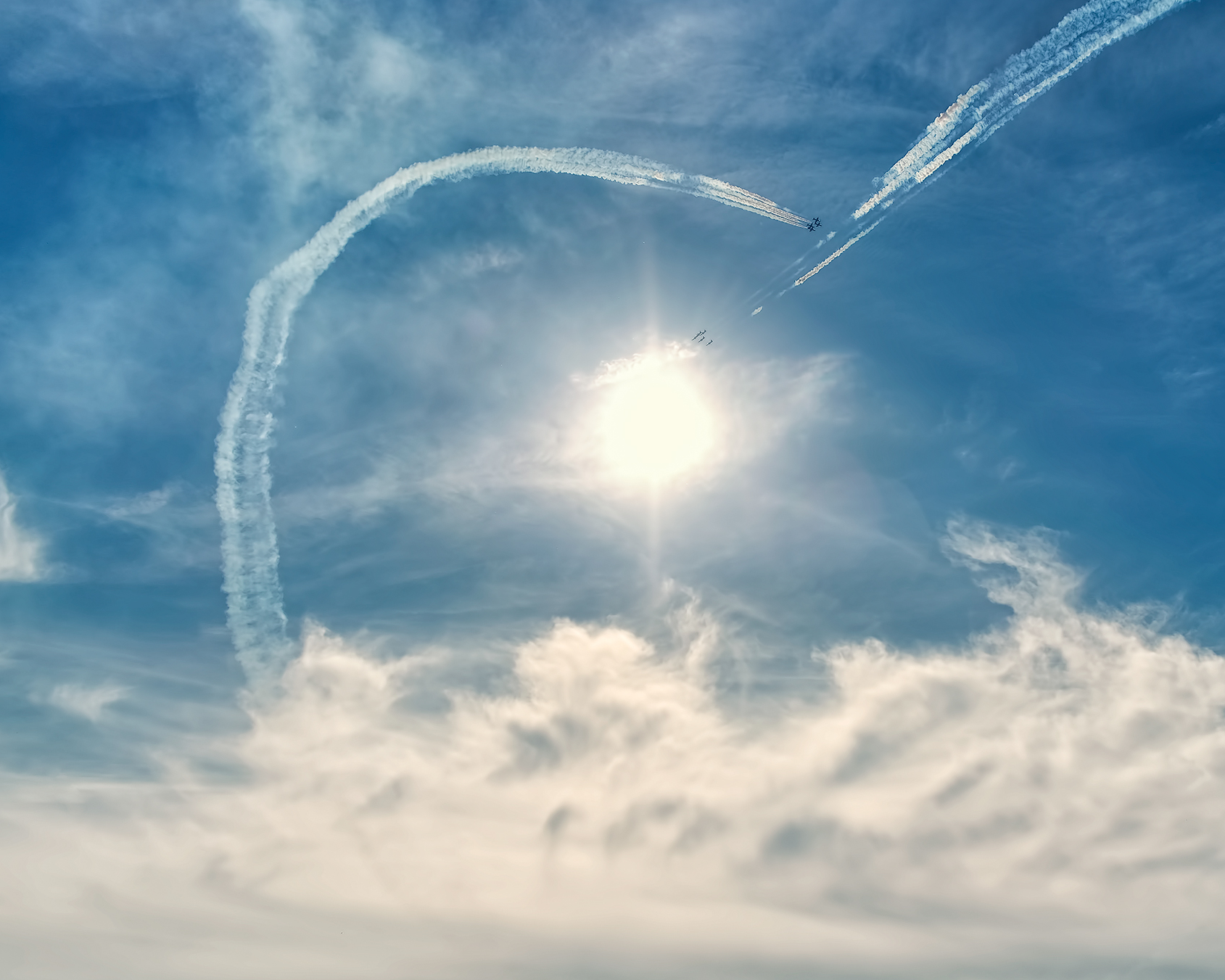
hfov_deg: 49.3
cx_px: 828
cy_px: 498
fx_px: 1305
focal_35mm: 36
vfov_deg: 41.2
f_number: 8
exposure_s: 1/1900
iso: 400
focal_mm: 18
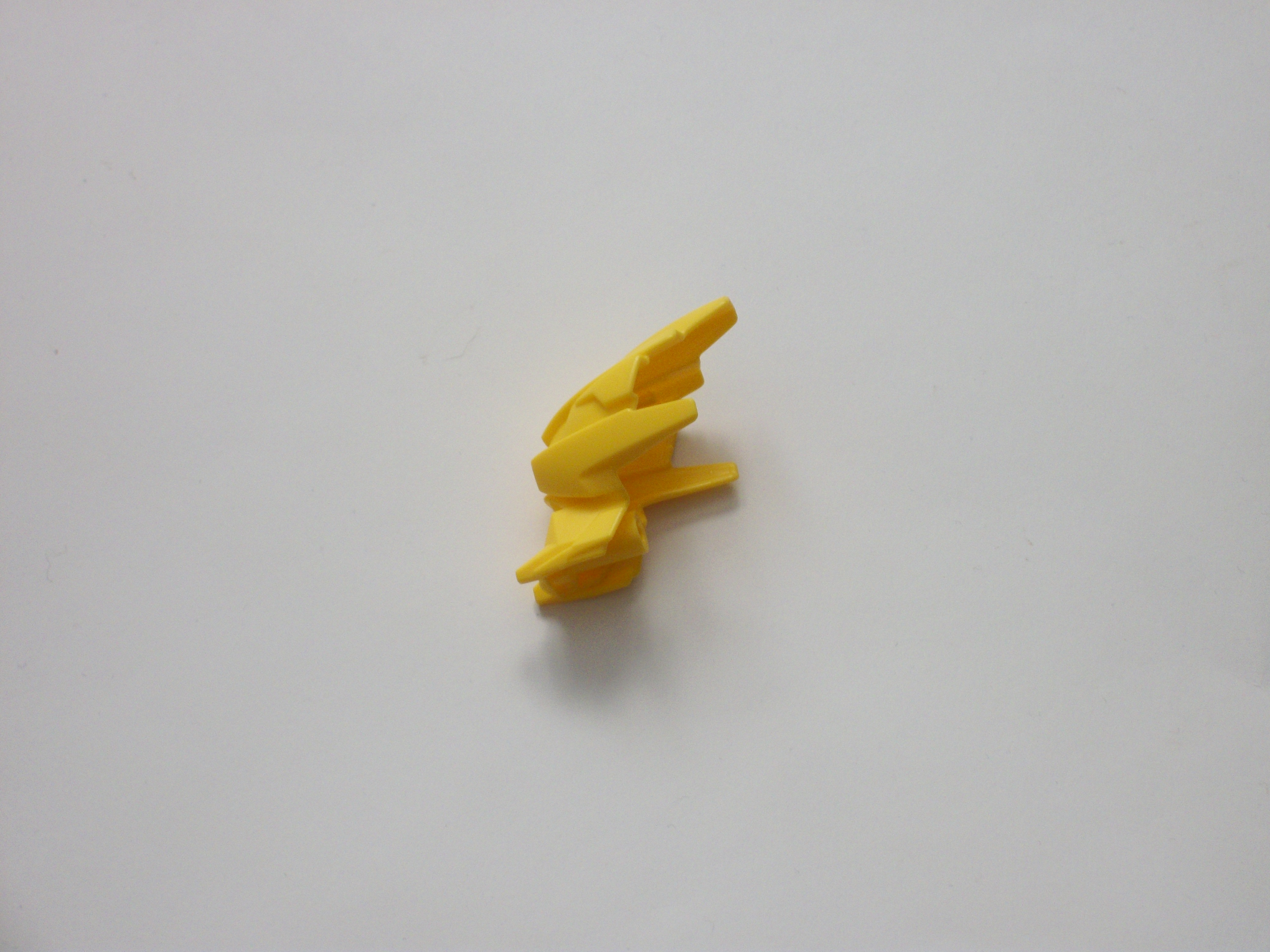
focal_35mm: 105
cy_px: 476
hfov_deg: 18.7
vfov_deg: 14.1
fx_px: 3852
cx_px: 635
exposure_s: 1/40
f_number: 5.7
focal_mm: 18.8
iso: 160
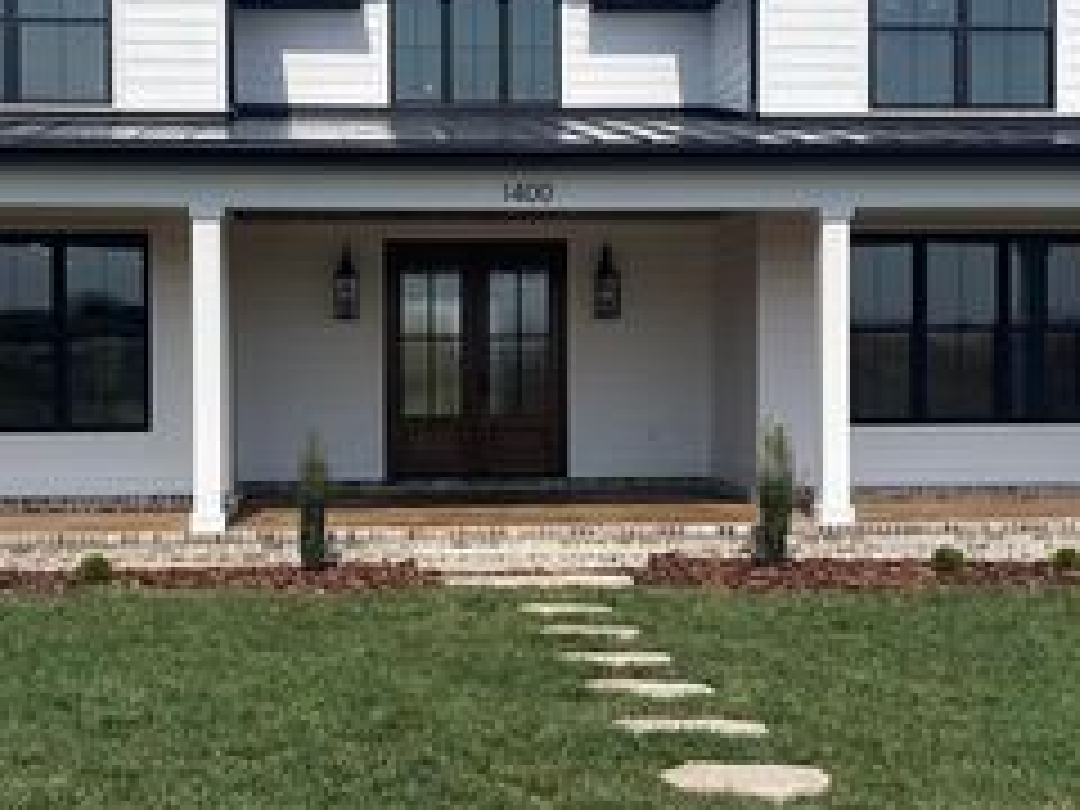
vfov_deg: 28.0
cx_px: 441
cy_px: 385
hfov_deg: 36.7
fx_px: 1622
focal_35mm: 52
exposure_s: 1/4717
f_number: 1.6
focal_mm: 5.1
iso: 32
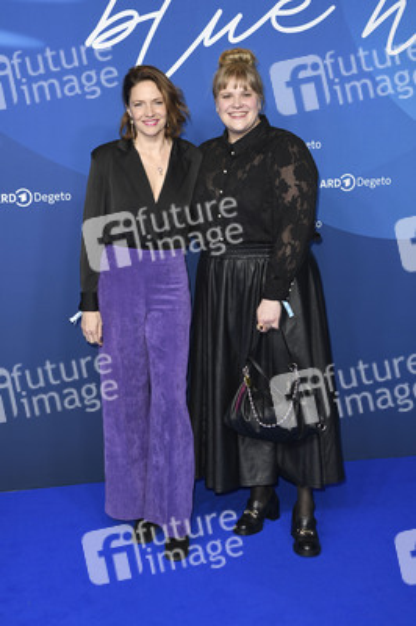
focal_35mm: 60
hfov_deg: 22.6
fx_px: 1042
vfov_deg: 33.4
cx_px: 208
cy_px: 313
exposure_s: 1/320
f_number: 4
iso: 800
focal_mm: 60
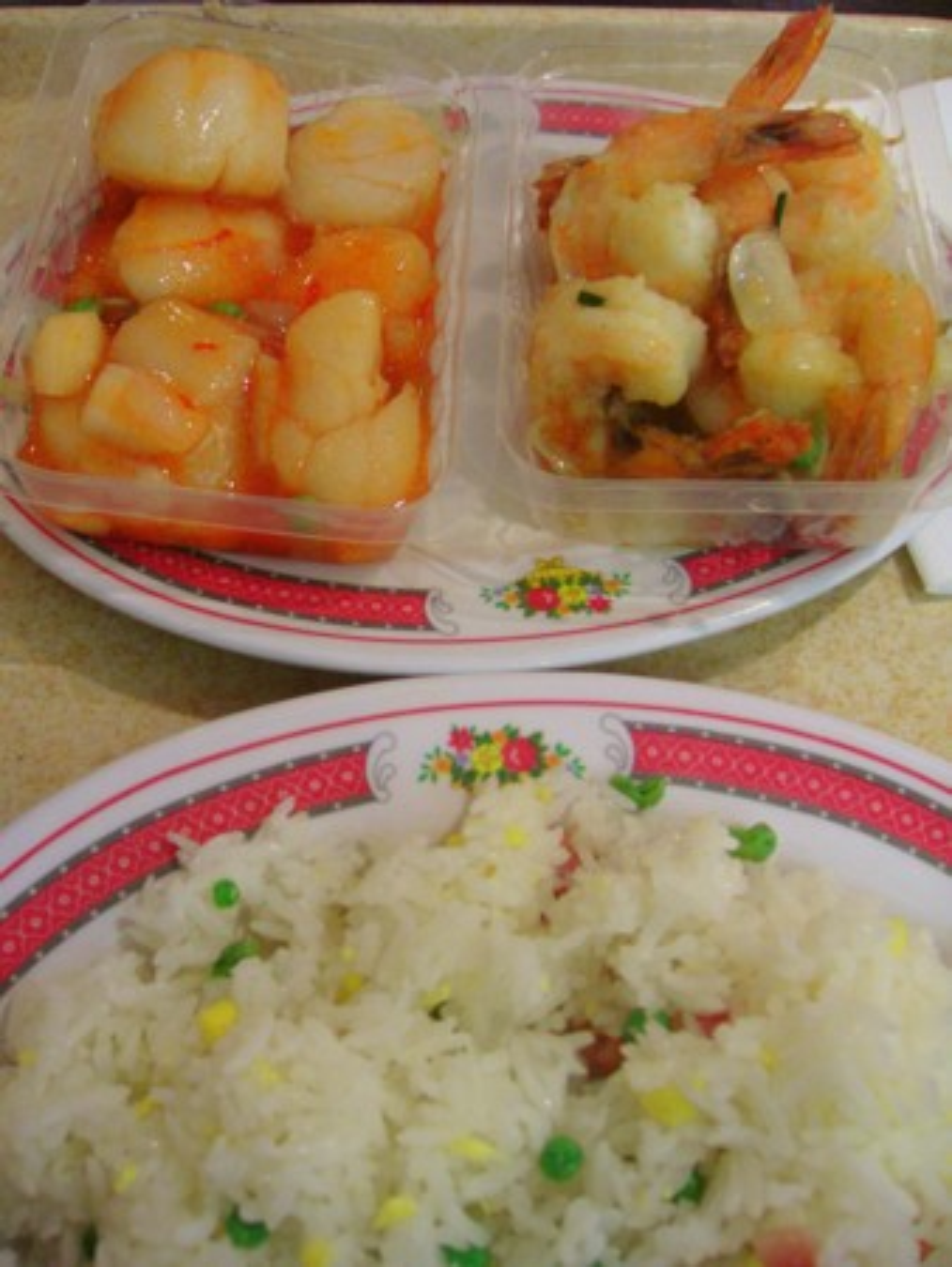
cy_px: 634
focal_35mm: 36
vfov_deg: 51.3
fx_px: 1319
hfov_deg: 39.7
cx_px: 476
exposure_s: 1/10
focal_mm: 60
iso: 256
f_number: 2.8
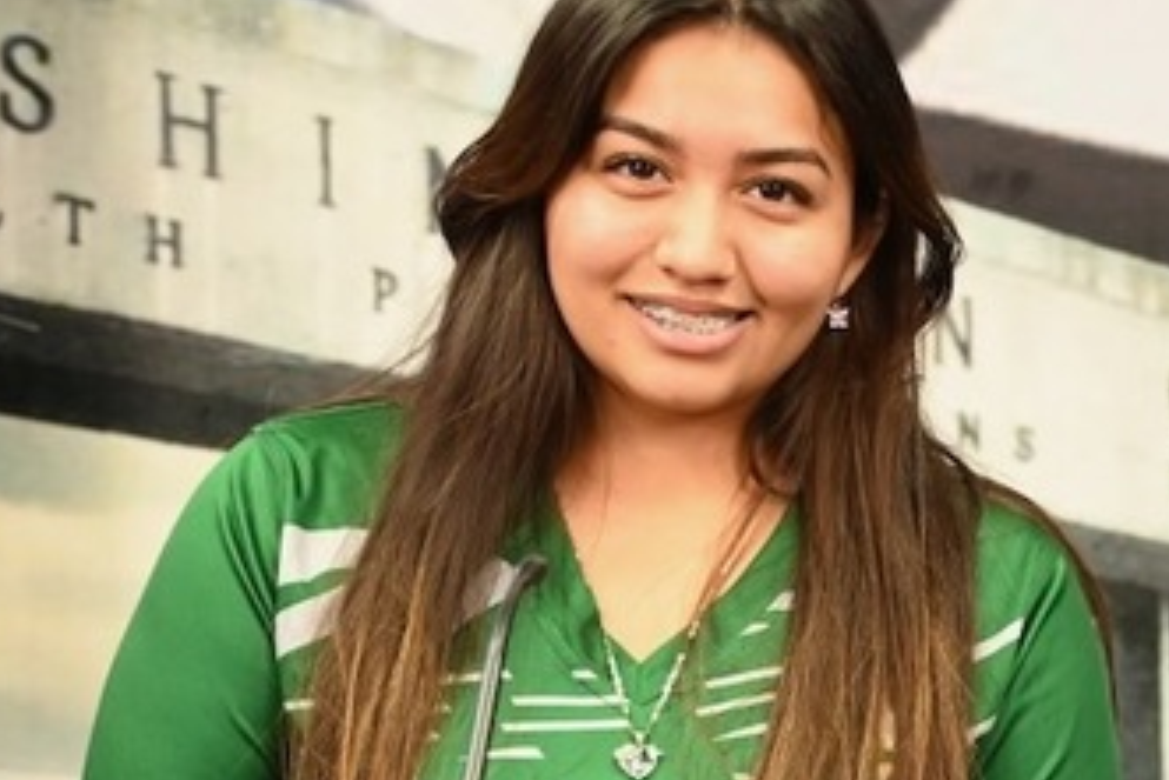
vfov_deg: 10.0
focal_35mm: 136
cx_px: 1420
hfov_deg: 14.6
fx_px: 4418
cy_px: 724
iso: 2500
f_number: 4
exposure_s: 1/200
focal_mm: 44
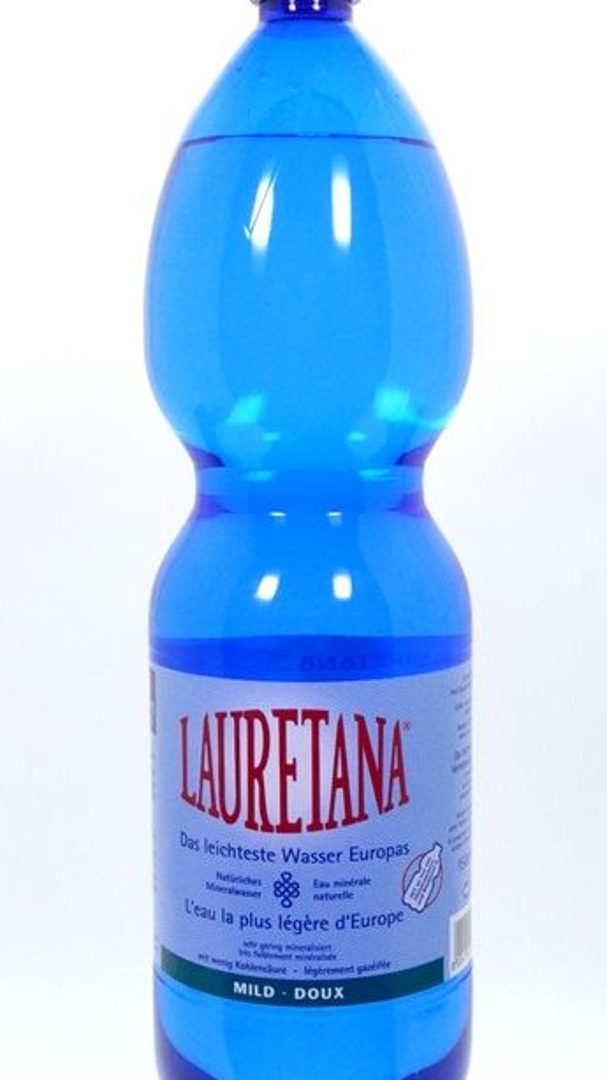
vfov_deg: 37.2
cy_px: 556
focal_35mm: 56
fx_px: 1604
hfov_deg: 21.4
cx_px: 293
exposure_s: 1/30
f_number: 16
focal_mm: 18.6
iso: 800
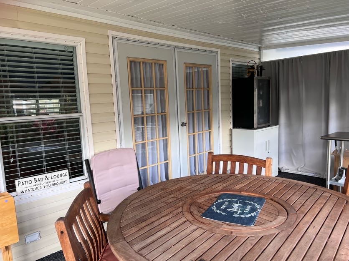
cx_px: 174
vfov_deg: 53.1
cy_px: 130
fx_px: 262
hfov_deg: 67.3
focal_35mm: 26
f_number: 1.5
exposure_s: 1/121
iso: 50
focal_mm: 5.7
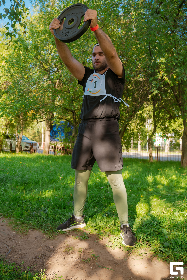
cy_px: 140
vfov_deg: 57.2
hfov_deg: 40.0
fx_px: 257
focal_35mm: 33
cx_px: 94
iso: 400
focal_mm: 33
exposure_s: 1/400
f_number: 4.5
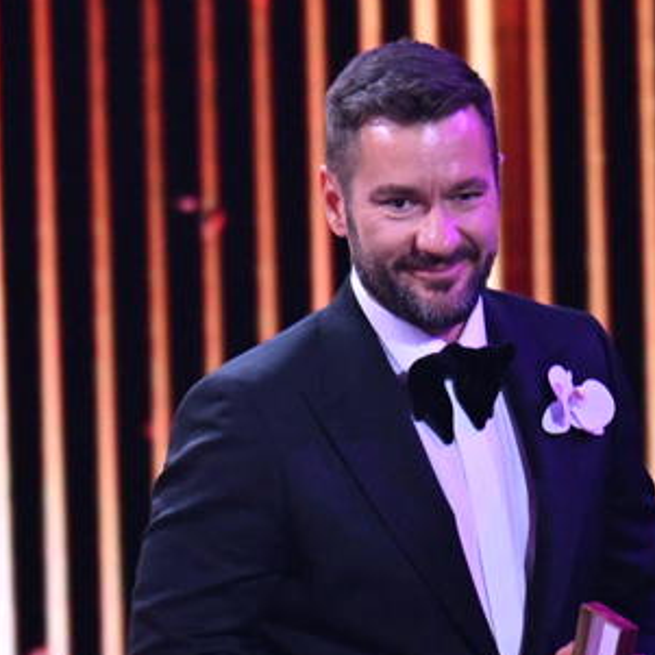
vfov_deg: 3.0
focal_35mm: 585
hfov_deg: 3.0
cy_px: 474
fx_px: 12523
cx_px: 416
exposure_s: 1/125
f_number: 2.8
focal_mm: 200
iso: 2500
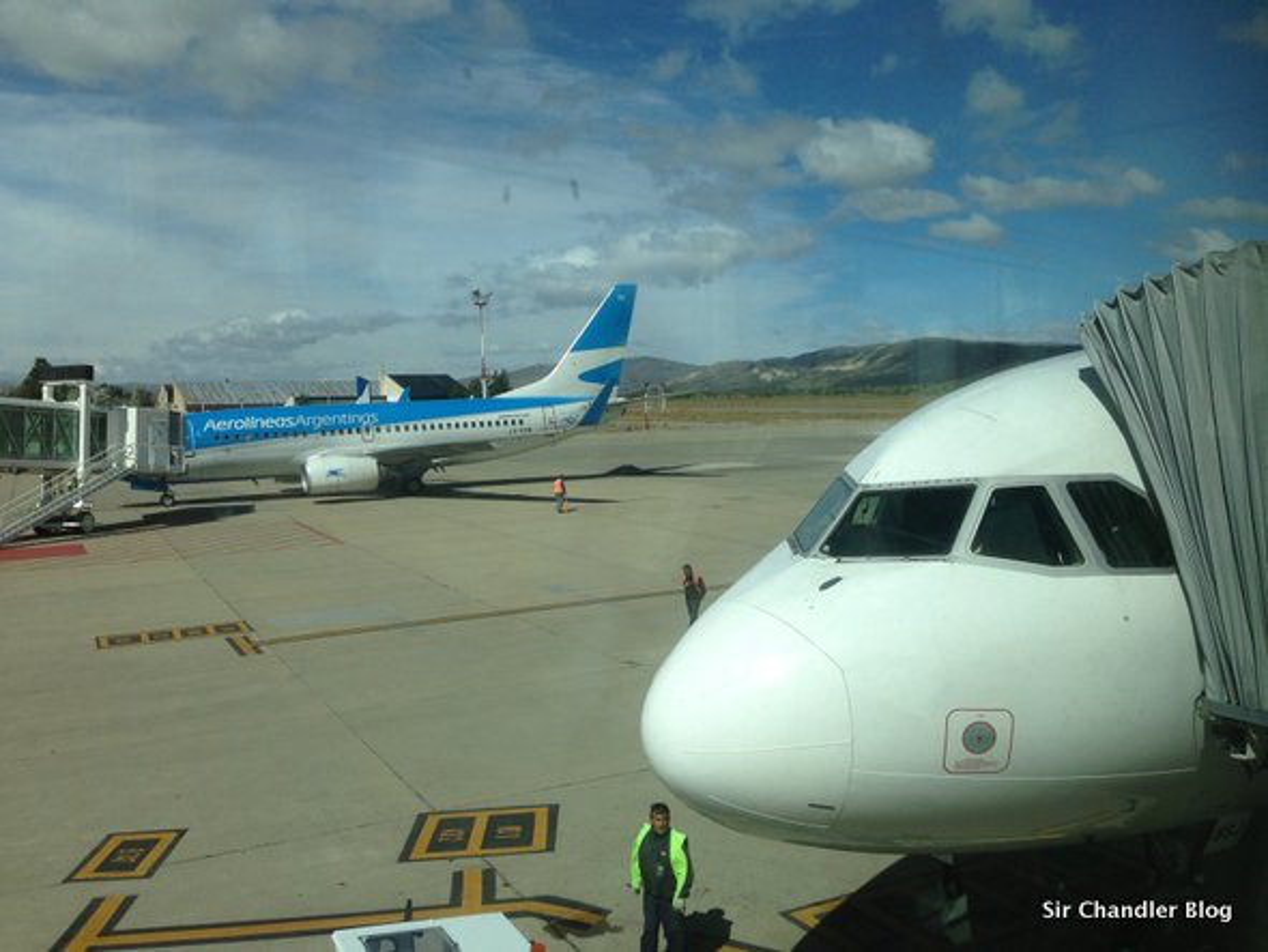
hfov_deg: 55.3
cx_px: 634
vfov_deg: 43.0
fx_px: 1209
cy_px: 476
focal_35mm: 33
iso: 50
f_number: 2.4
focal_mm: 4.13
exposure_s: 1/2710
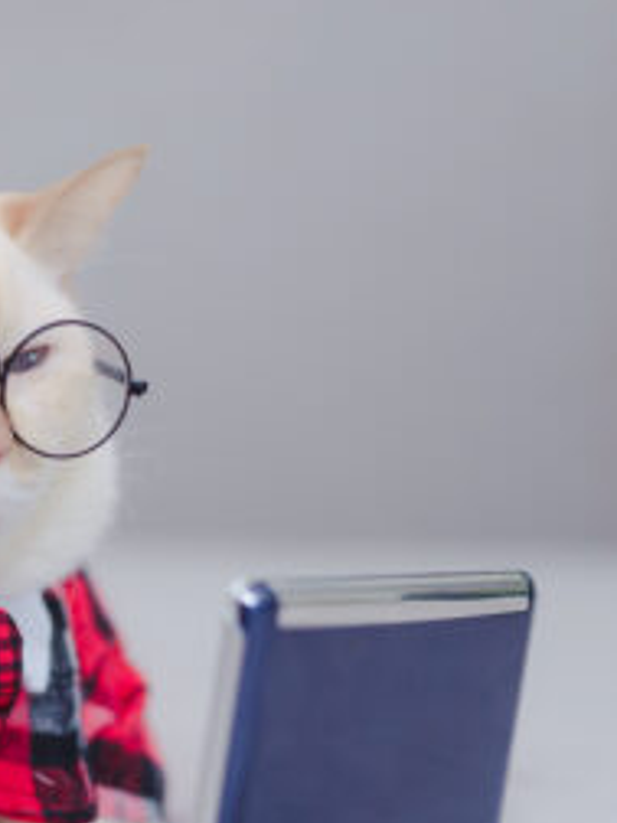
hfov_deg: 16.8
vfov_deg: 22.7
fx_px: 2044
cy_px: 477
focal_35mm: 86
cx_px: 13
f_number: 2.8
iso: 250
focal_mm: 50
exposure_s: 1/125
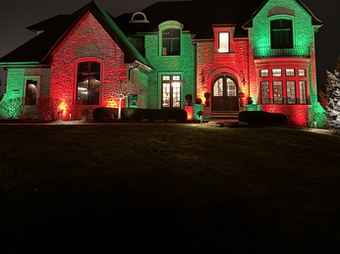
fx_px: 363
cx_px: 170
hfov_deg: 50.2
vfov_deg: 37.6
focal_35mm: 37
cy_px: 61
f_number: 1.78
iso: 1250
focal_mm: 6.76
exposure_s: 1/9
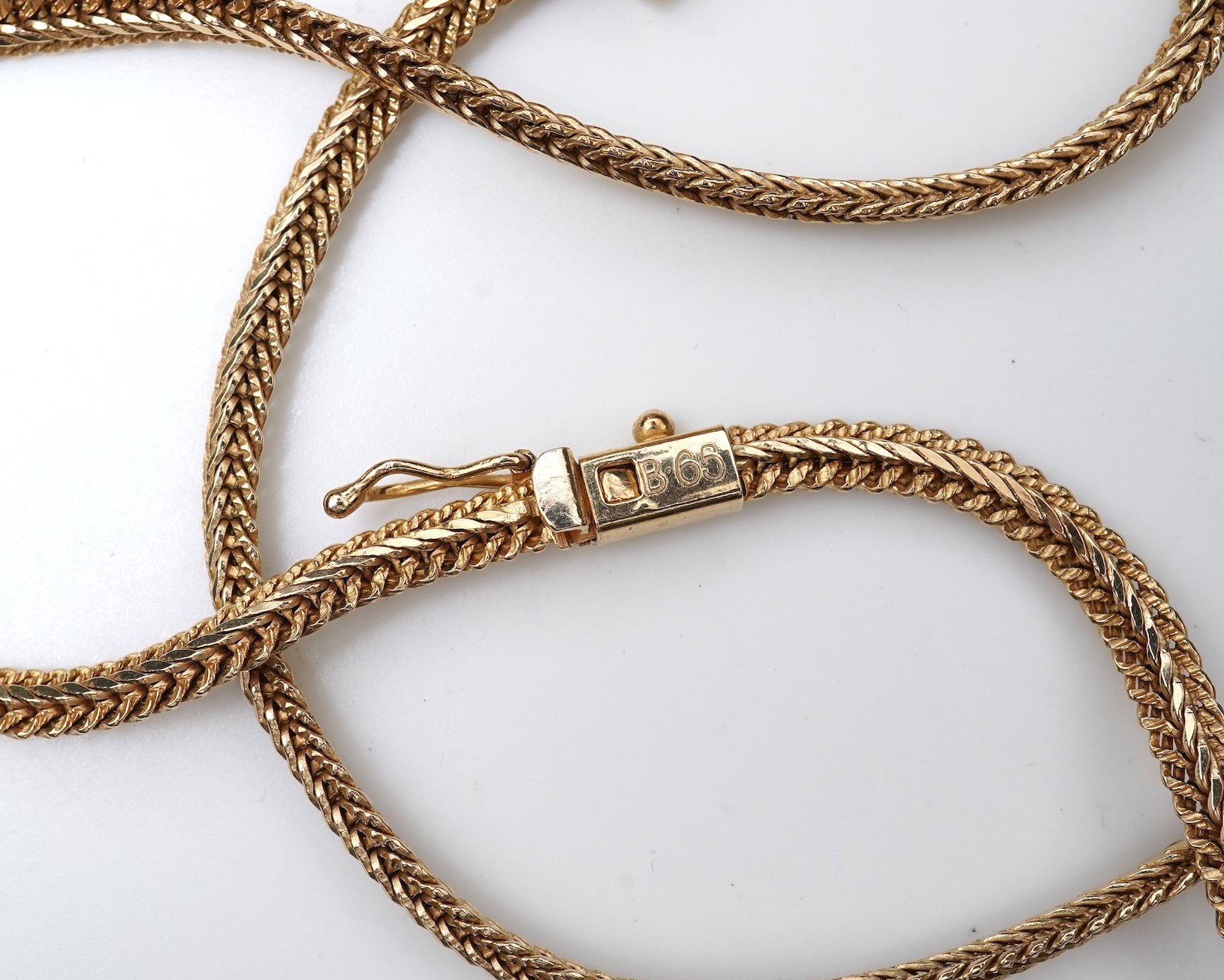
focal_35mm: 51
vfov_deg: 29.7
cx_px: 601
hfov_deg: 36.7
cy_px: 492
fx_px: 1848
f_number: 18
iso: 320
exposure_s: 1/125
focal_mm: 30
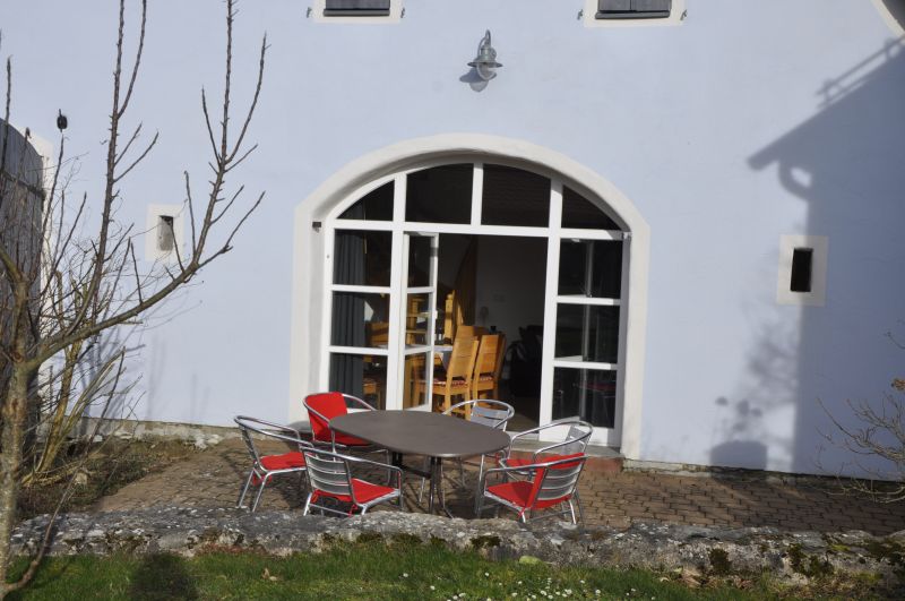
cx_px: 452
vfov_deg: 29.8
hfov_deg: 43.7
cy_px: 300
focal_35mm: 45
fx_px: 1130
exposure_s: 1/400
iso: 200
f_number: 10
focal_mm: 30
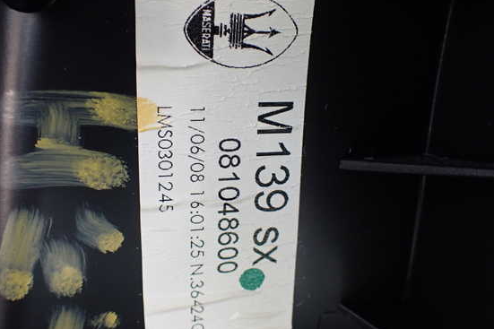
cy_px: 169
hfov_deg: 55.8
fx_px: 466
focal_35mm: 34
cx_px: 238
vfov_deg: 38.9
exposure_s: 1/125
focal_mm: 5.4
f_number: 2.3
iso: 250
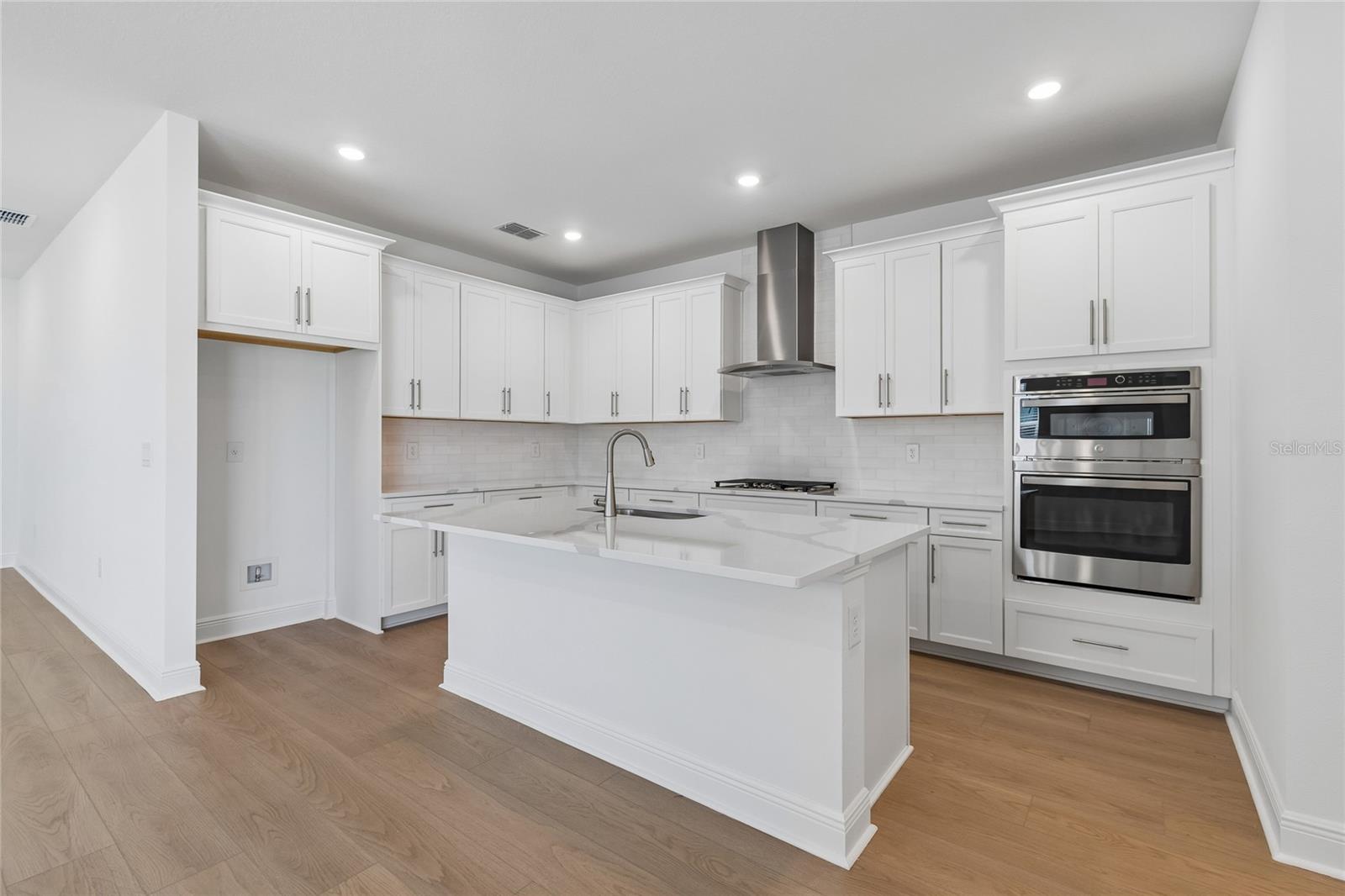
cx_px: 672
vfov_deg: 77.3
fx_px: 560
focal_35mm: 15
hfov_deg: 100.4
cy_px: 448
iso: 100
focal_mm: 10
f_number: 7.1
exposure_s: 1/10
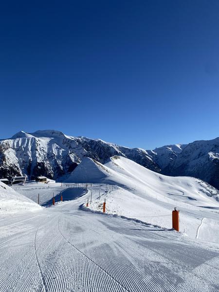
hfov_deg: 53.1
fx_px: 219
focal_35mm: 26
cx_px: 110
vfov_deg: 67.3
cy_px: 146
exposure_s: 1/7194
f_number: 1.8
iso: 32
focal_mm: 4.25
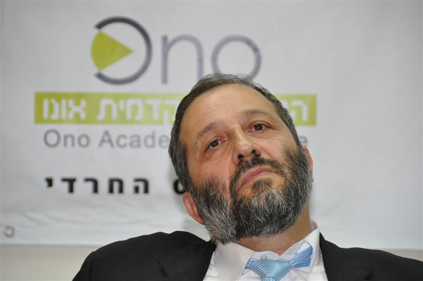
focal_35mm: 255
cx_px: 212
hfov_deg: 8.1
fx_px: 2992
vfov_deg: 5.4
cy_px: 140
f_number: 5.6
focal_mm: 170
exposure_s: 1/60
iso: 800
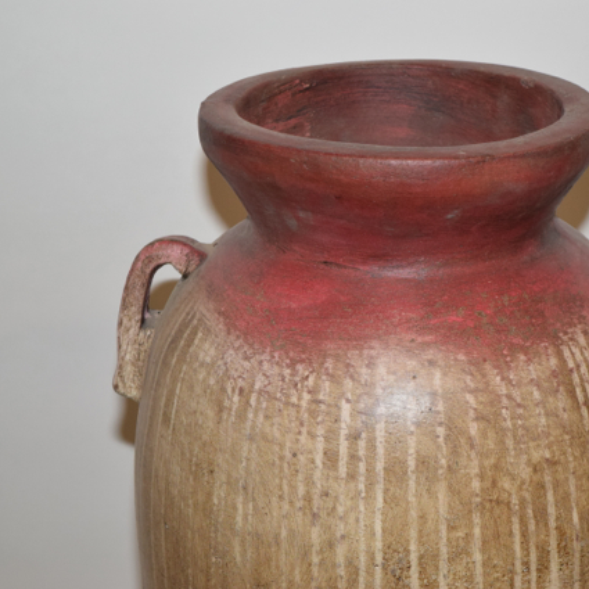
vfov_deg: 16.5
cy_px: 294
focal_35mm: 106
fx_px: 2034
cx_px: 412
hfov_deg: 16.4
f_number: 5.6
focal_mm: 55
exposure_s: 1/125
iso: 800
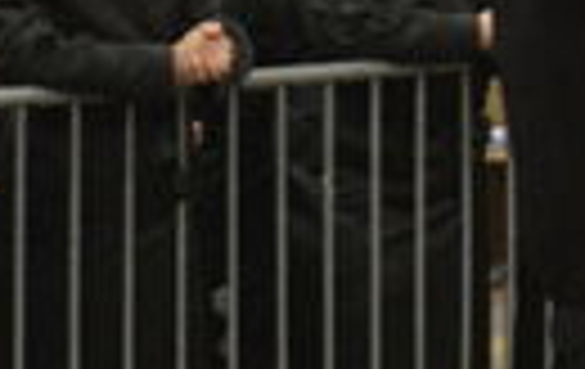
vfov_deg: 5.3
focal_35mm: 248
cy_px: -250
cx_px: 796
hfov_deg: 8.3
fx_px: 3964
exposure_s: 1/200
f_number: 3.2
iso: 2200
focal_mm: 31
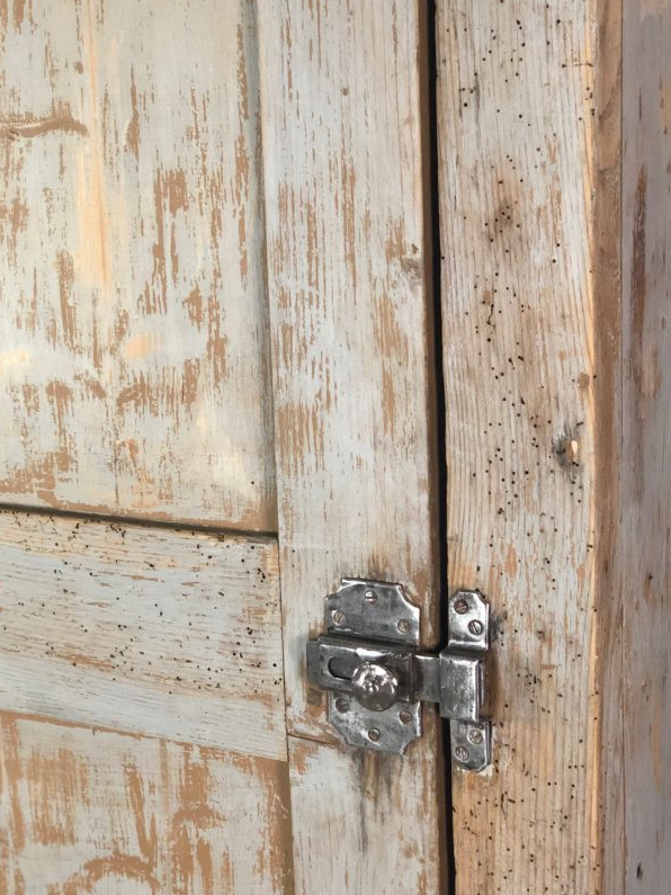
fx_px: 1732
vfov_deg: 29.0
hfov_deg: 21.9
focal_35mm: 67
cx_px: 382
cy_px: 454
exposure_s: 1/50
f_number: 2.4
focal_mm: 6
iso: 100
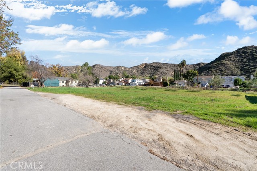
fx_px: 107
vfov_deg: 77.4
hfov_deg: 100.4
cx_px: 128
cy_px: 86
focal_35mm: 15
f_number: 9
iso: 250
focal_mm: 15
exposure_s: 1/100
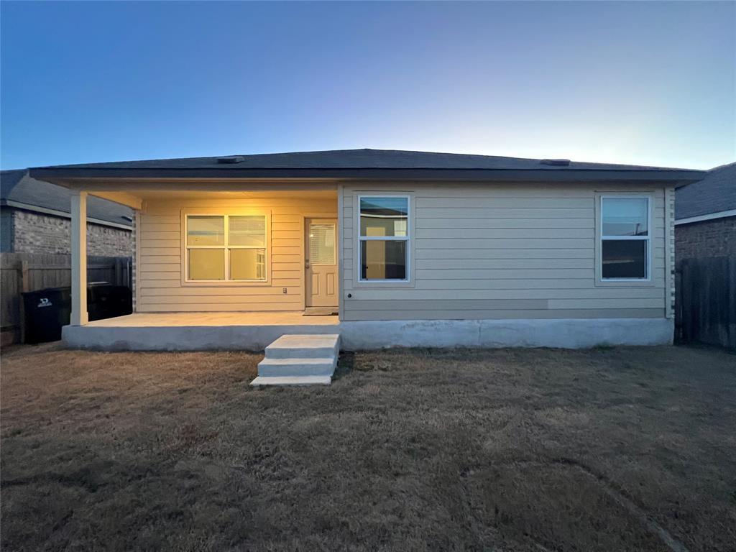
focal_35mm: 13
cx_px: 368
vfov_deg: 89.9
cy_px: 276
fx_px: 276
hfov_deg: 106.2
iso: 800
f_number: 1.8
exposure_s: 1/40
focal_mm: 1.57
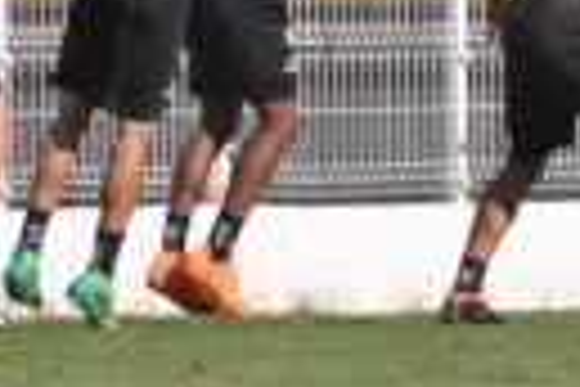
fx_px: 25244
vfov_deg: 0.9
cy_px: -83
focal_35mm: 1567
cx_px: 751
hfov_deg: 1.3
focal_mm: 300
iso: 400
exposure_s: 1/1250
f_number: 8
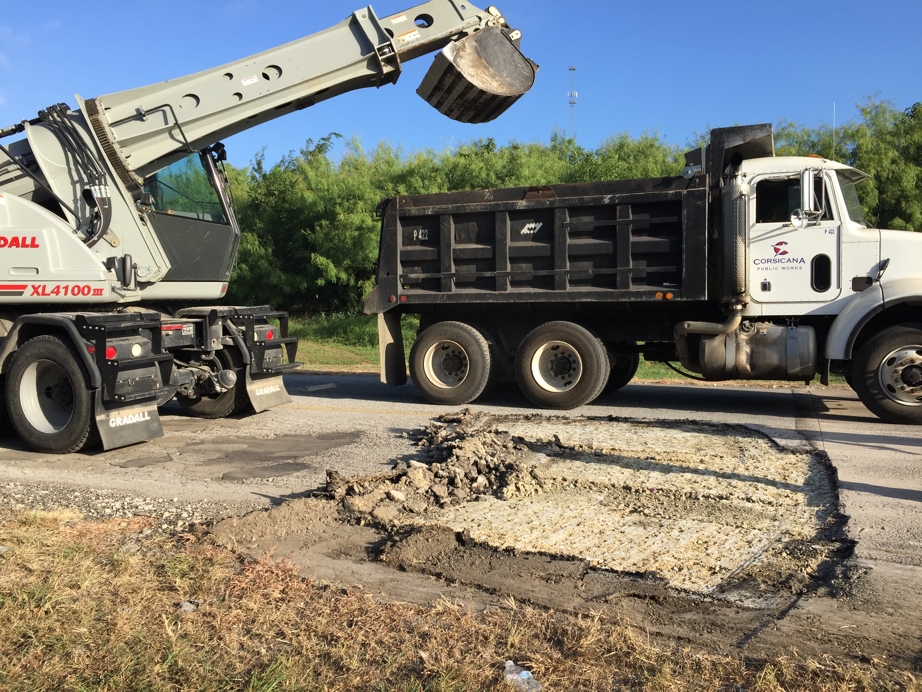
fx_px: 772
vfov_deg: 48.2
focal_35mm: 29
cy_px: 346
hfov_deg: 61.7
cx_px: 461
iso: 32
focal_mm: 4.15
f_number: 2.2
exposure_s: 1/1099
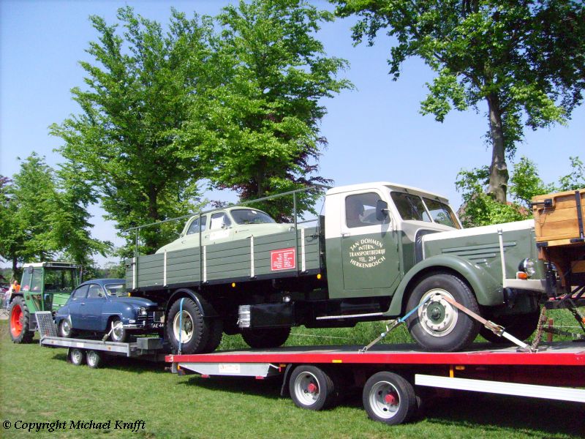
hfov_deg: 52.6
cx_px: 292
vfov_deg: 40.7
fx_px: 591
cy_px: 220
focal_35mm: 35
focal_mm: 5.8
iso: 200
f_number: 7.1
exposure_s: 1/500
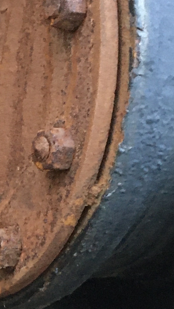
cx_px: -68
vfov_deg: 16.6
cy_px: 252
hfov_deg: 9.3
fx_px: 1049
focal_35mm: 128
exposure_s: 1/30
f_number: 2.2
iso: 160
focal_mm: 4.15
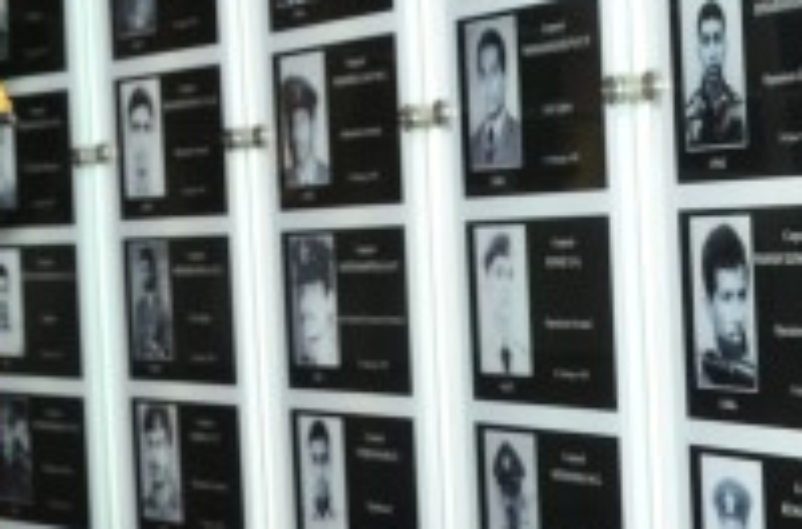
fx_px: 2698
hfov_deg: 16.9
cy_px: 291
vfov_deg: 11.2
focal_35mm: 122
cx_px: 317
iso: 400
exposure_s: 1/160
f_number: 7.1
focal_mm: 27
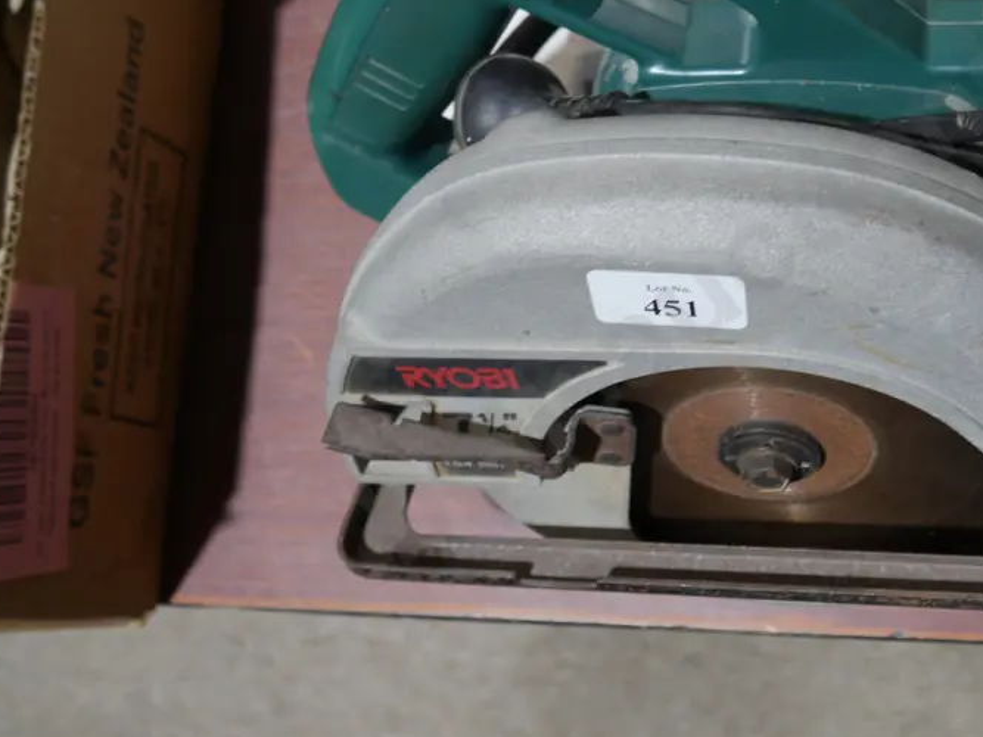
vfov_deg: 33.5
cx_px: 709
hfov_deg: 42.8
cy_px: 296
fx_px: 1221
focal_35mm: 43
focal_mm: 14
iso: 250
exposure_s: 1/60
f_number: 3.5
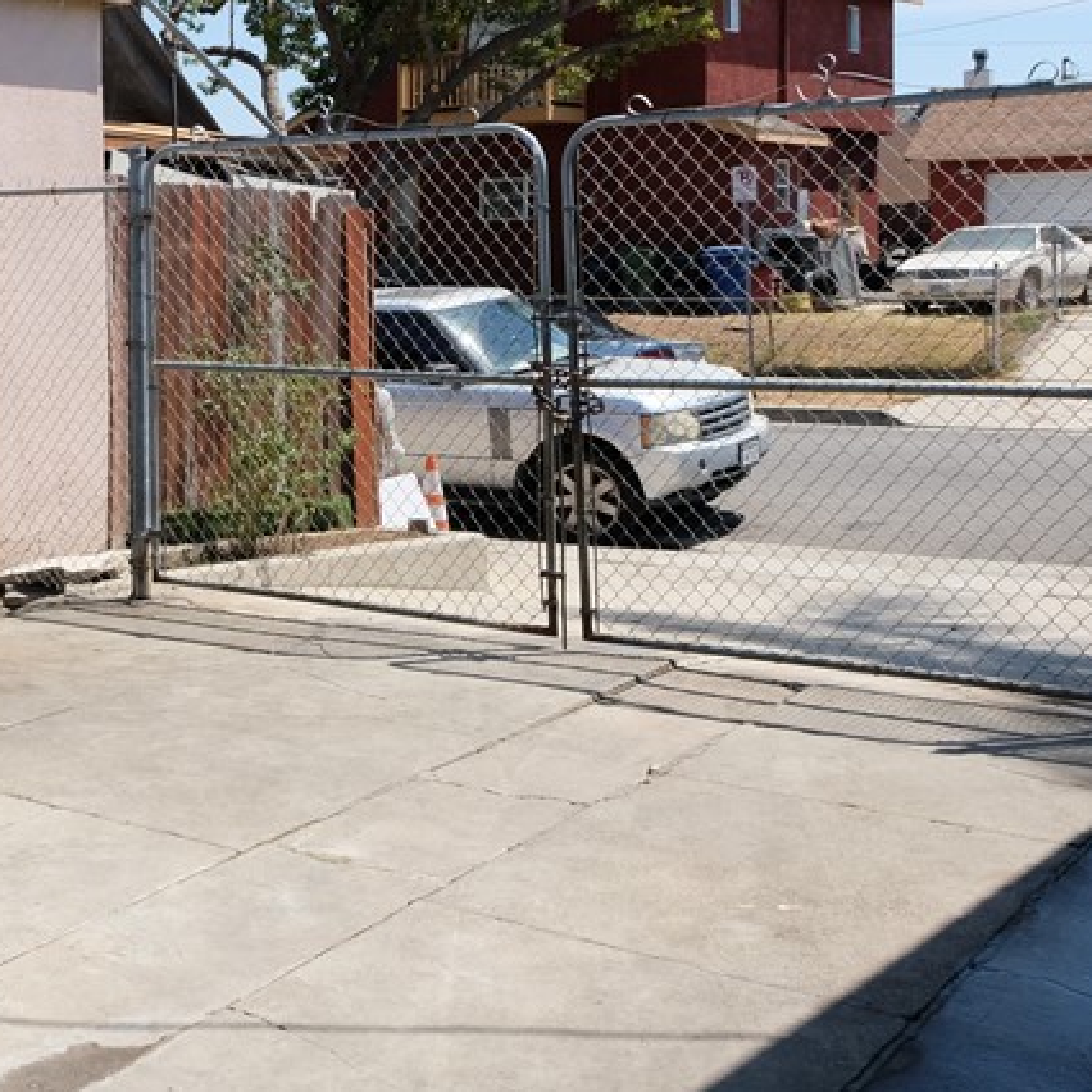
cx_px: -21
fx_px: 1856
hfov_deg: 30.3
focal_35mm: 52
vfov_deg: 32.3
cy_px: 313
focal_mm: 16
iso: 400
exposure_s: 1/400
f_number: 9
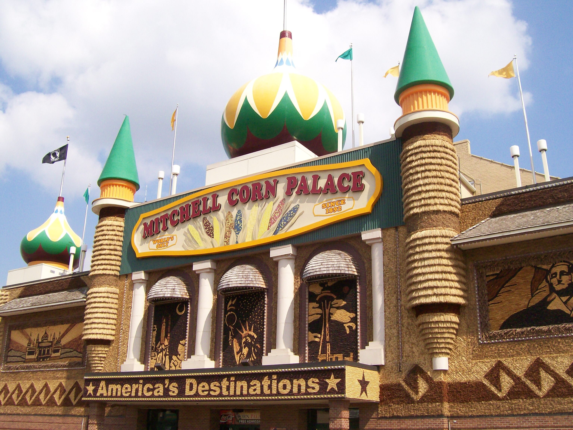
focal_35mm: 36
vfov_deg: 39.7
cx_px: 286
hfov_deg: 51.4
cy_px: 215
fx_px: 596
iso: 140
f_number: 4.8
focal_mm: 6
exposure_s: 1/1071
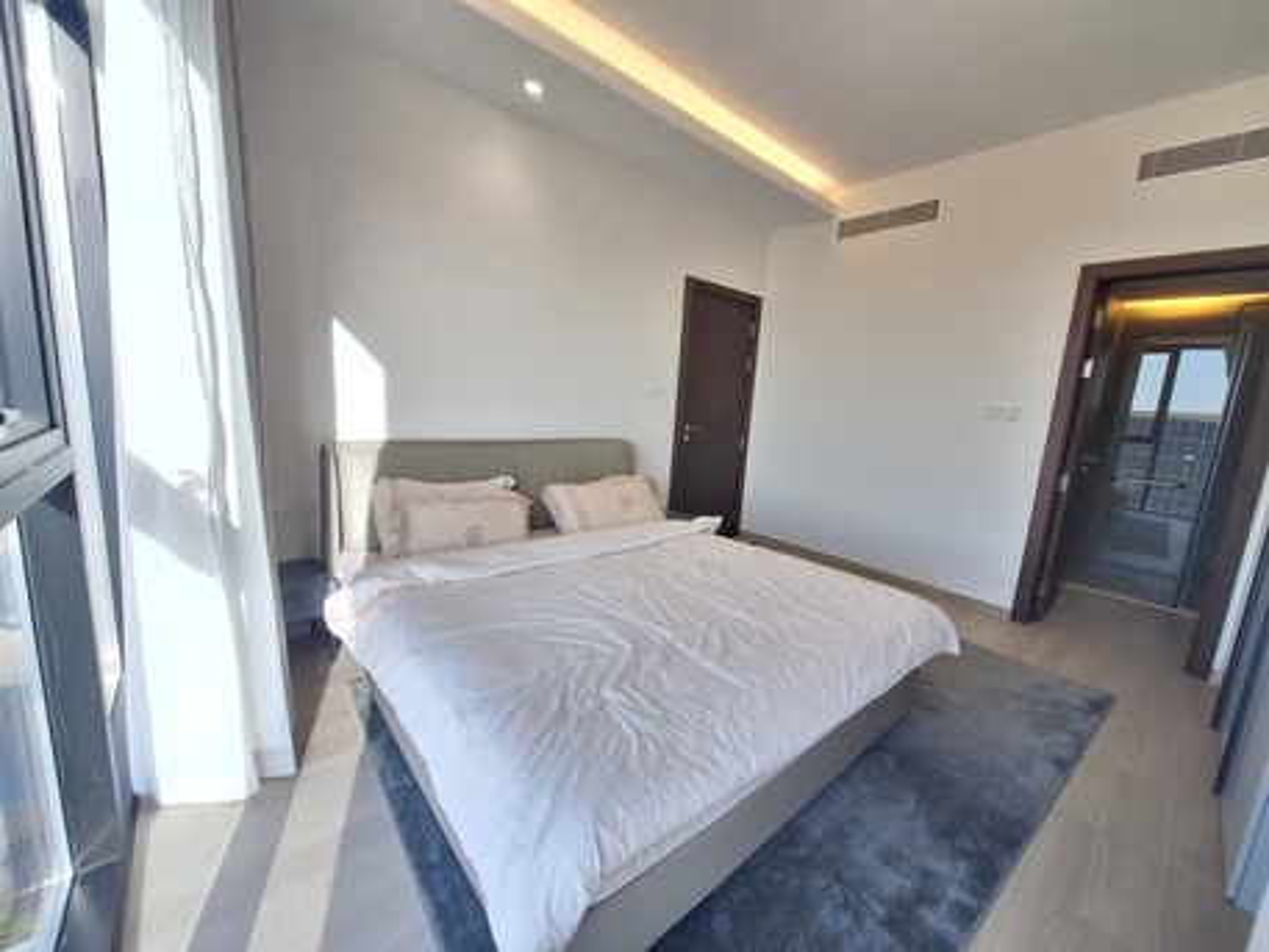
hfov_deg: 106.2
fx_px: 477
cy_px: 476
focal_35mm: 13
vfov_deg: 89.9
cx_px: 634
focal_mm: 1.74
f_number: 2.2
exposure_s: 1/50
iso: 50
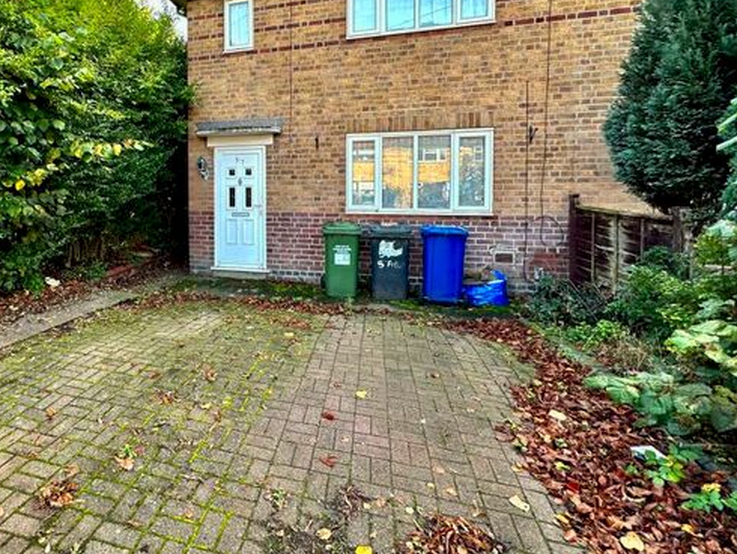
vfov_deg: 64.9
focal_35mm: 20
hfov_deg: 78.9
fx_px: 426
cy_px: 204
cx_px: 242
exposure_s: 1/150
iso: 40
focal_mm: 2.22
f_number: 2.2
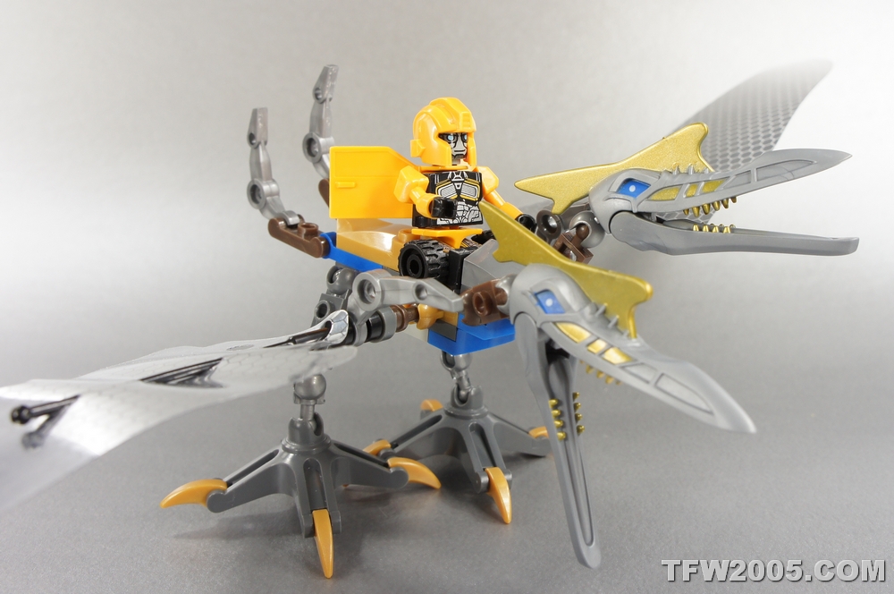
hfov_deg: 53.2
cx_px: 447
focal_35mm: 36
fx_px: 893
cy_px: 297
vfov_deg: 36.8
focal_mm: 24
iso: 400
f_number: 8
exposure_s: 1/60
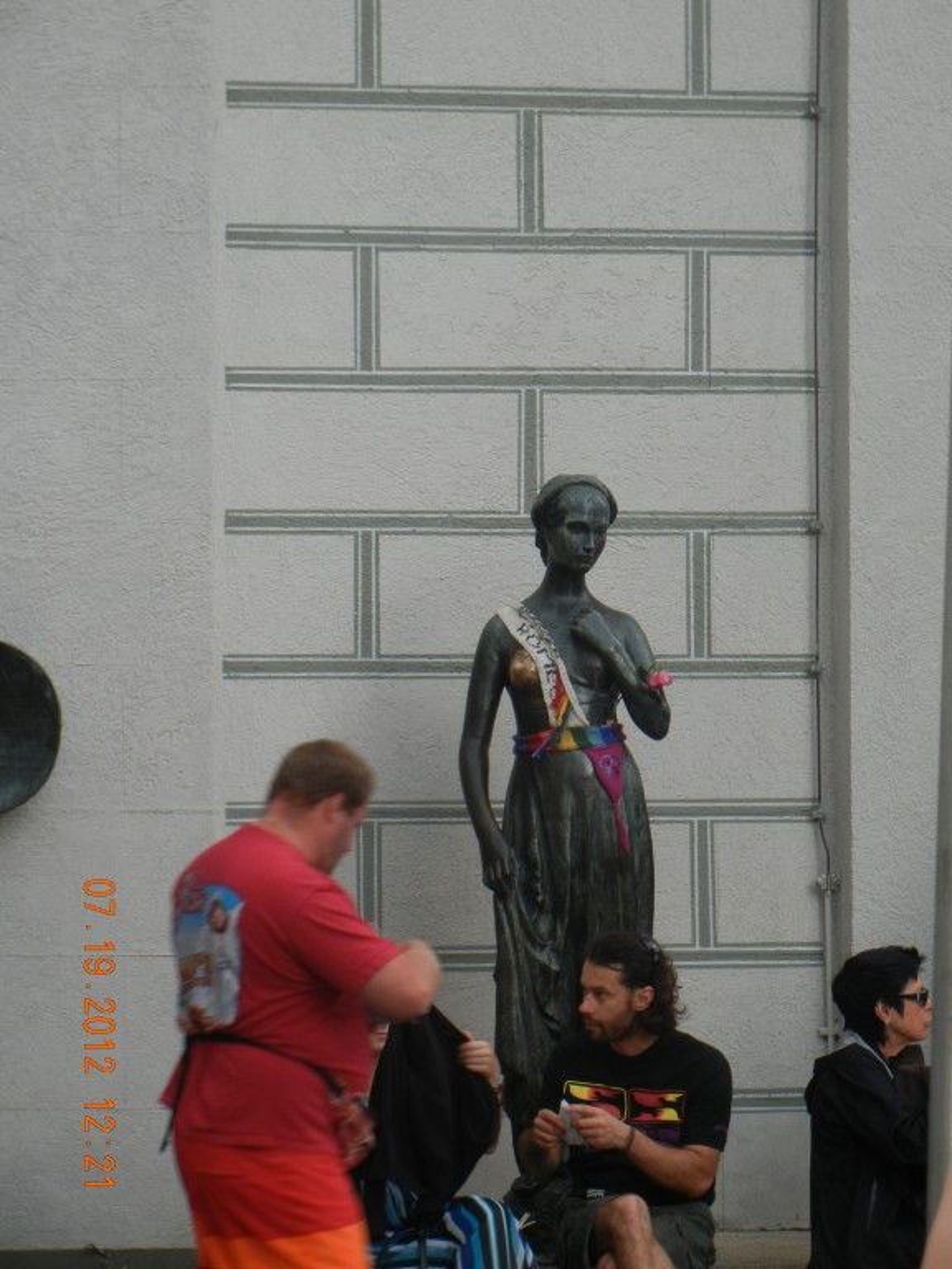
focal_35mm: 133
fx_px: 4877
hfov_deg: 11.1
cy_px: 634
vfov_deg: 14.8
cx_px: 476
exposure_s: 1/60
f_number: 4.6
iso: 212
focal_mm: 24
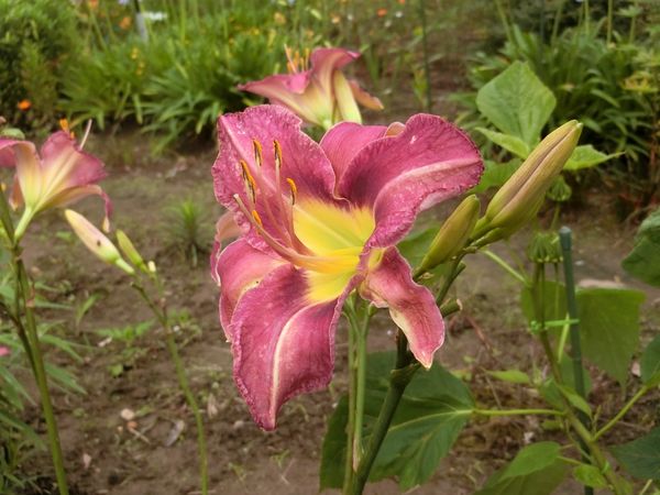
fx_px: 858
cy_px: 248
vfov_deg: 32.2
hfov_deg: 42.1
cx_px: 330
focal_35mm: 45
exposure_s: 1/125
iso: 320
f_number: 8.8
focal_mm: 8
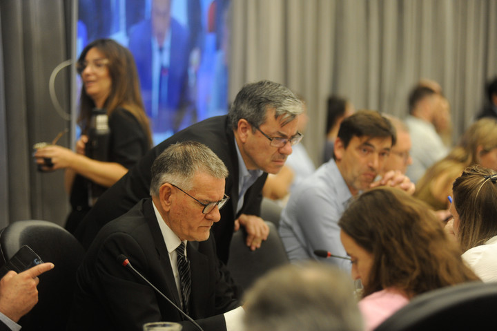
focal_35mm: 145
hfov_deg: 14.2
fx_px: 2000
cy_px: 166
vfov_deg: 9.4
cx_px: 248
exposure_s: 1/200
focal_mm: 145
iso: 1600
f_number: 2.8
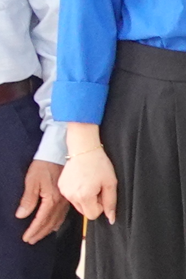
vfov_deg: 7.9
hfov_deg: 4.6
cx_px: 909
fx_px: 1984
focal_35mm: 256
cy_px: -154
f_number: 2.8
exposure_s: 1/30
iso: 640
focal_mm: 9.4
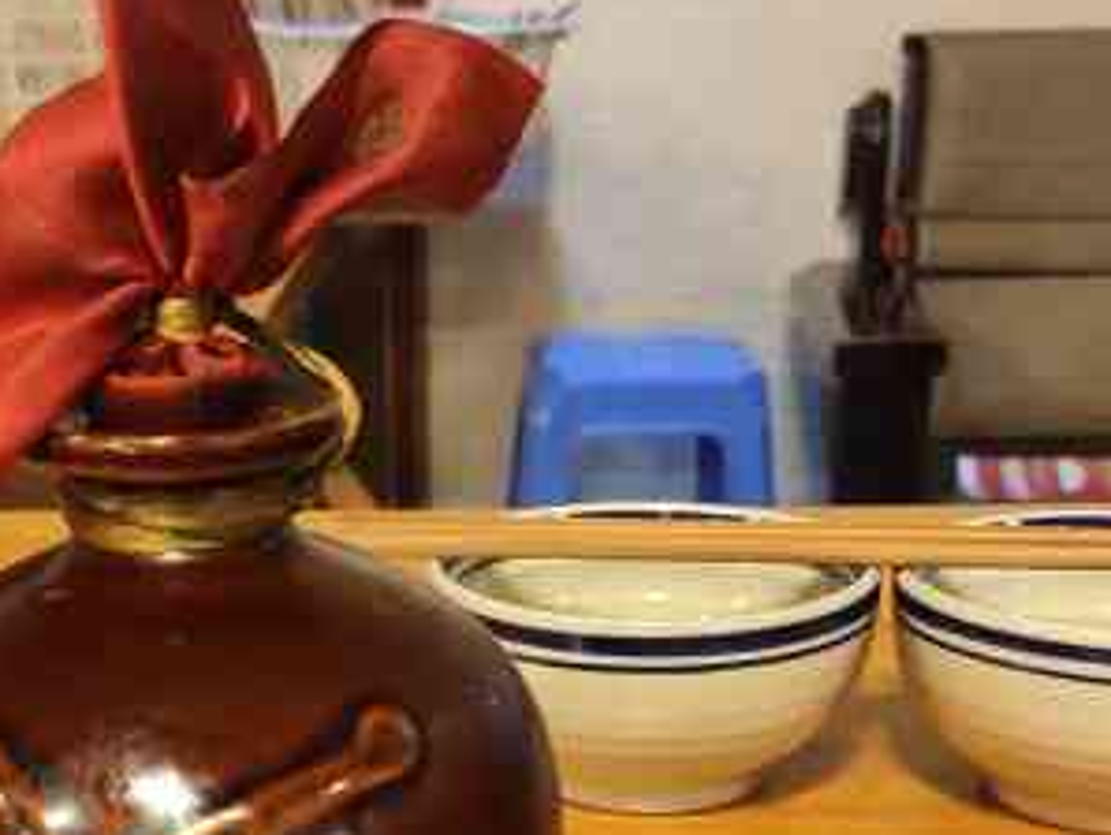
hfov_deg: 31.5
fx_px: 1959
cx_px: 395
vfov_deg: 23.0
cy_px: 848
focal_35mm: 61
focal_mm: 4.77
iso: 3207
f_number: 1.75
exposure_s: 1/50
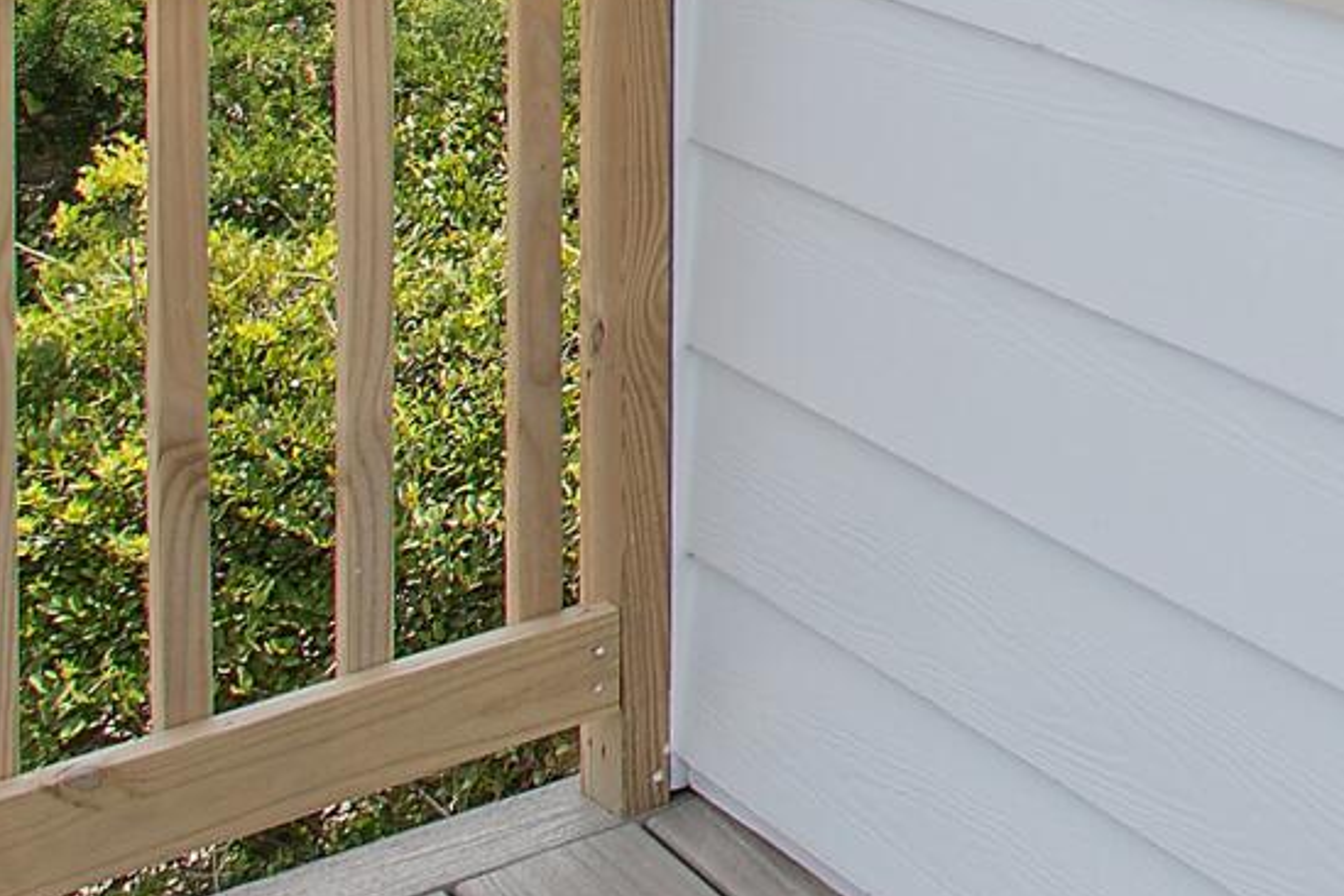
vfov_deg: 14.6
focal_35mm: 82
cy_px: -720
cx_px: 2490
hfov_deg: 18.6
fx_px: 3061
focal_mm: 10
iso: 100
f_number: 7.1
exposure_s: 1/200
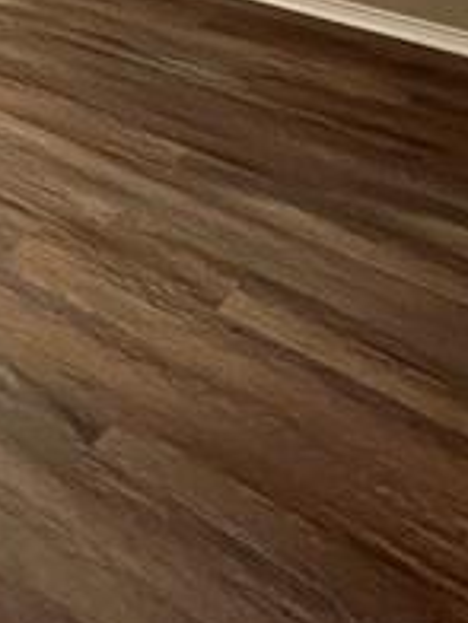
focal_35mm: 51
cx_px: -388
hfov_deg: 20.1
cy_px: -248
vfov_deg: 28.4
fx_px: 919
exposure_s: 1/60
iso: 320
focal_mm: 1.57
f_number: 1.8
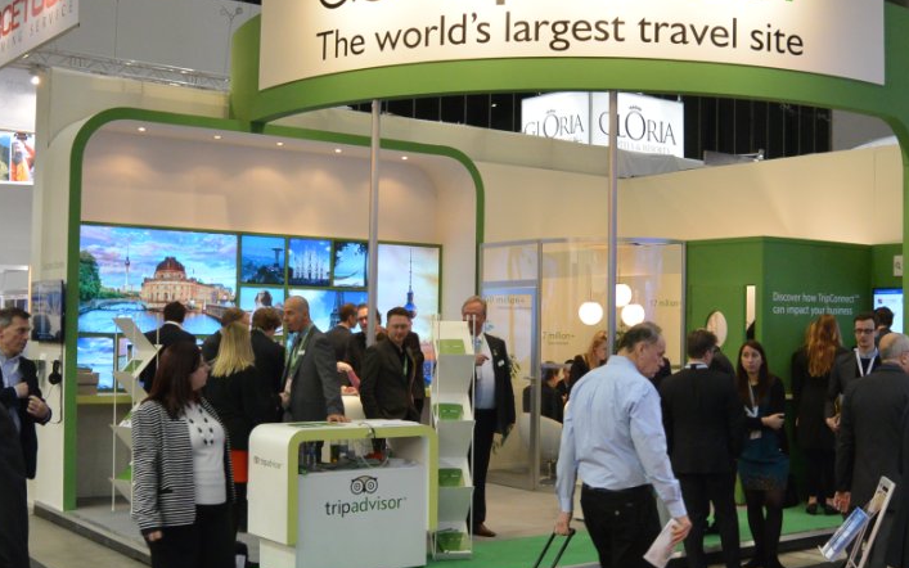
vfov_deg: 26.9
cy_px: 290
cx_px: 566
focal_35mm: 48
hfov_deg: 41.5
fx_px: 1189
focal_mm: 14
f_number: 4
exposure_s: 1/125
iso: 800
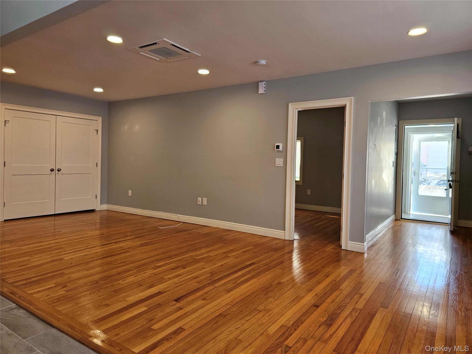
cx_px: 236
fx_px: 314
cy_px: 177
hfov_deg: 73.9
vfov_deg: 58.9
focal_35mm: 23
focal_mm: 6.3
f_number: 1.7
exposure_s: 1/120
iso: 100
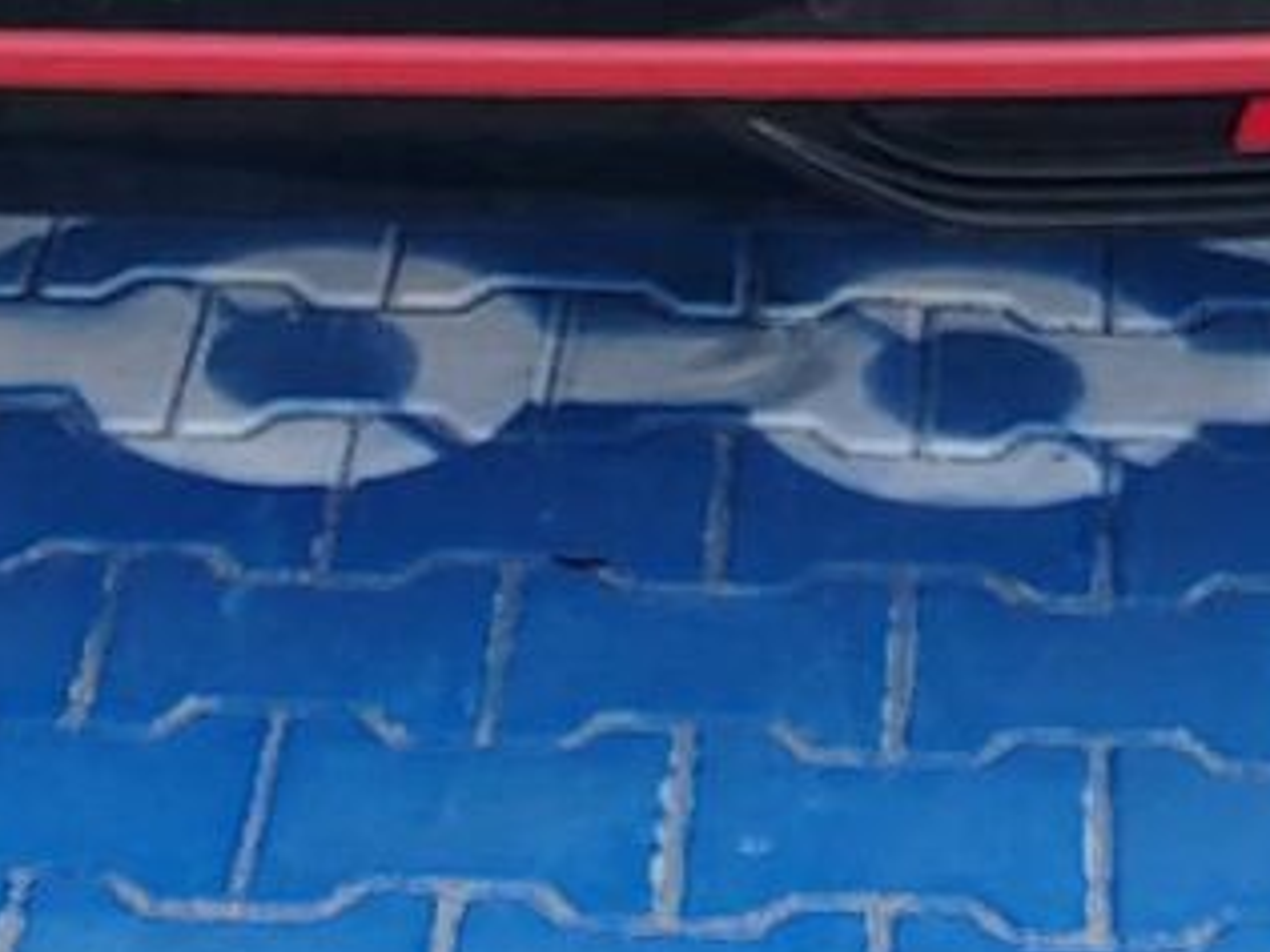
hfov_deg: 12.0
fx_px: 6017
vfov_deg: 8.3
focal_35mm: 164
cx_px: 727
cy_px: -1305
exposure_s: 1/577
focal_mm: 5.52
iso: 100
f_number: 1.9
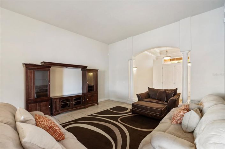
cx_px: 112
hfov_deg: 100.4
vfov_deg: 77.2
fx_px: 94
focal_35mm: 15
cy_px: 74
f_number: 9
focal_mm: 10
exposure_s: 1/13
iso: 500
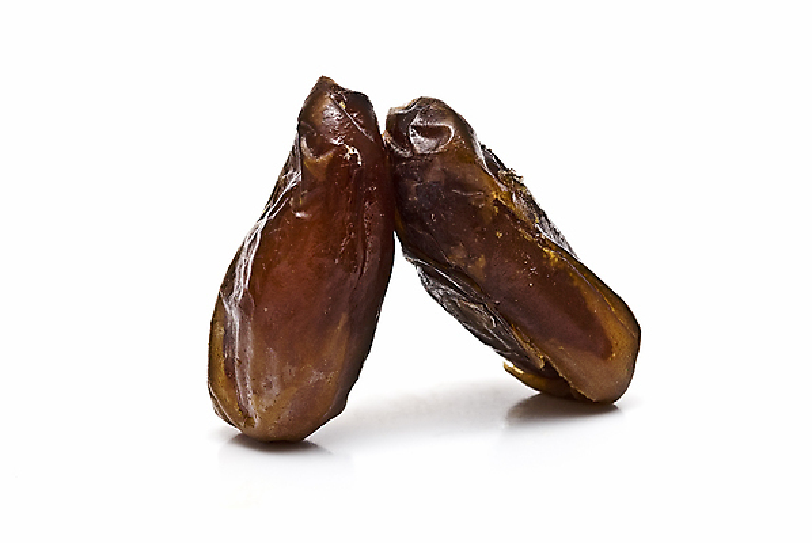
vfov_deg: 8.7
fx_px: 3556
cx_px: 406
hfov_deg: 13.0
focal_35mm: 158
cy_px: 272
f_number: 13
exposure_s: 1/60
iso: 100
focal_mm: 105
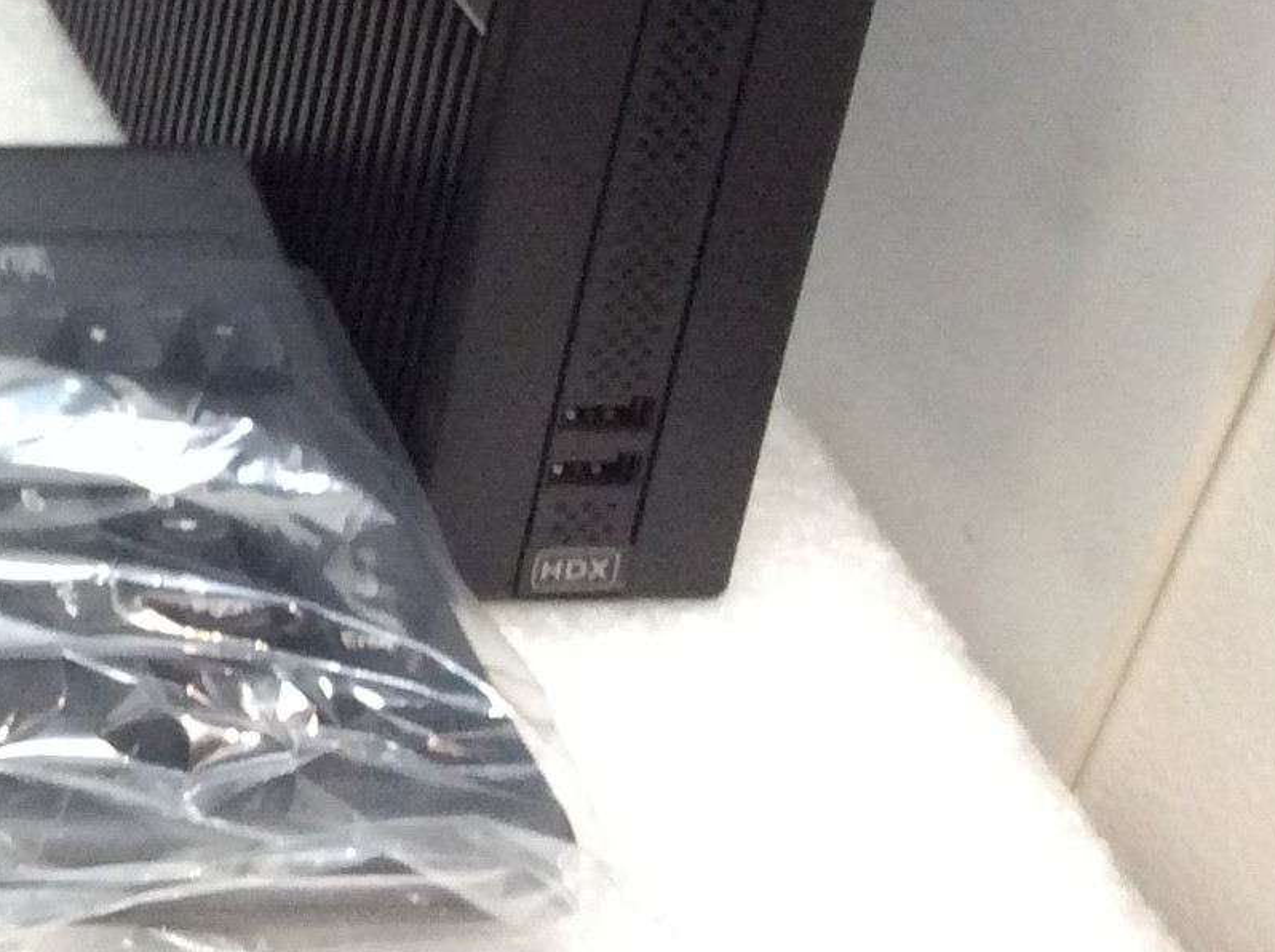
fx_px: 3825
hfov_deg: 16.7
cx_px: -773
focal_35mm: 104
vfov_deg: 13.9
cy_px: -96
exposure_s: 1/24
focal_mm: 3.3
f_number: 2.4
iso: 125
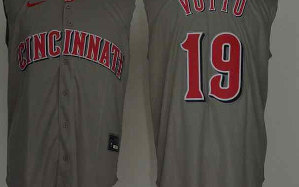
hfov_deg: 20.6
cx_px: 138
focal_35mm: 101
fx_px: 823
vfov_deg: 13.0
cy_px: 70
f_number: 4.8
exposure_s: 1/60
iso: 4000
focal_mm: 50
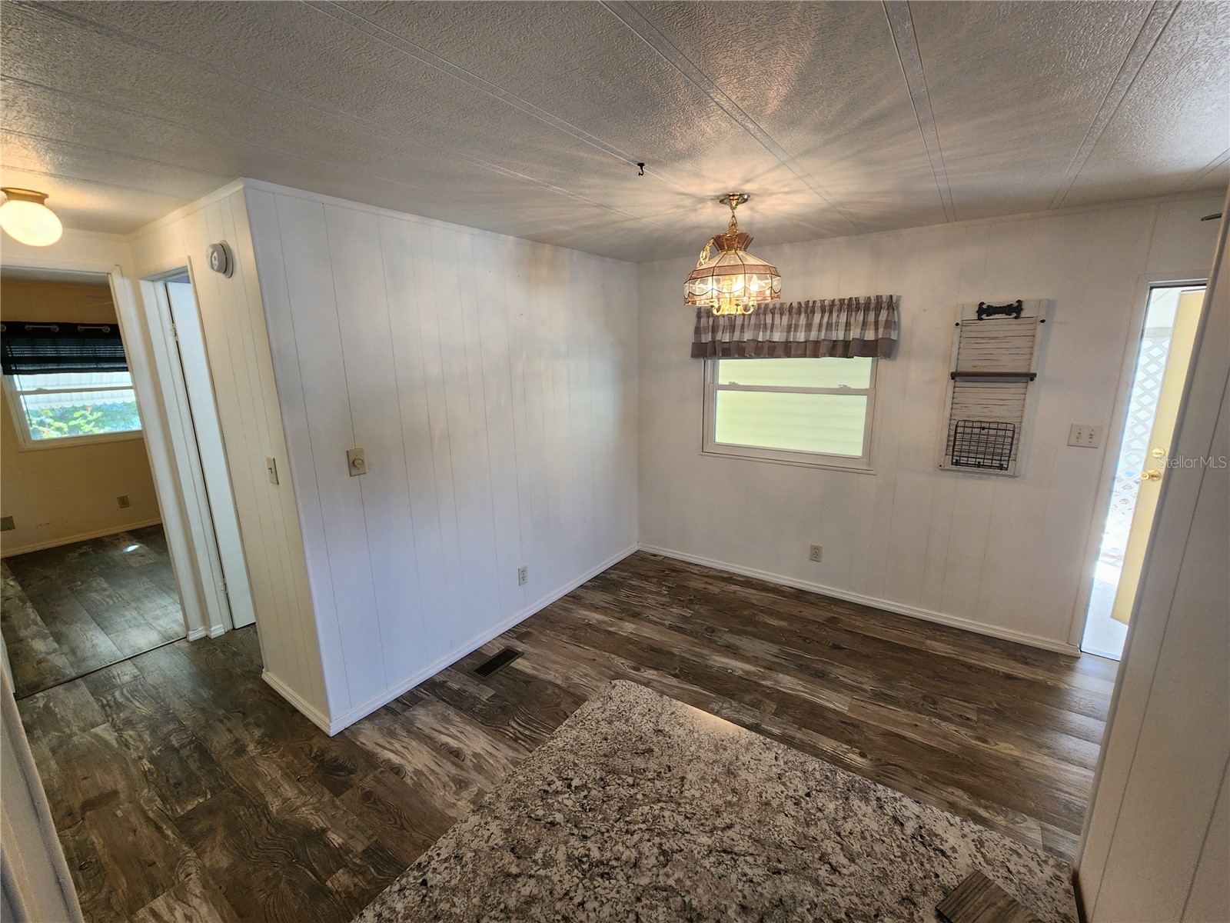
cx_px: 615
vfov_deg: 89.9
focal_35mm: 13
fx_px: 462
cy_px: 462
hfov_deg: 106.2
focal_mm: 2.2
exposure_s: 1/60
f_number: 2.2
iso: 125
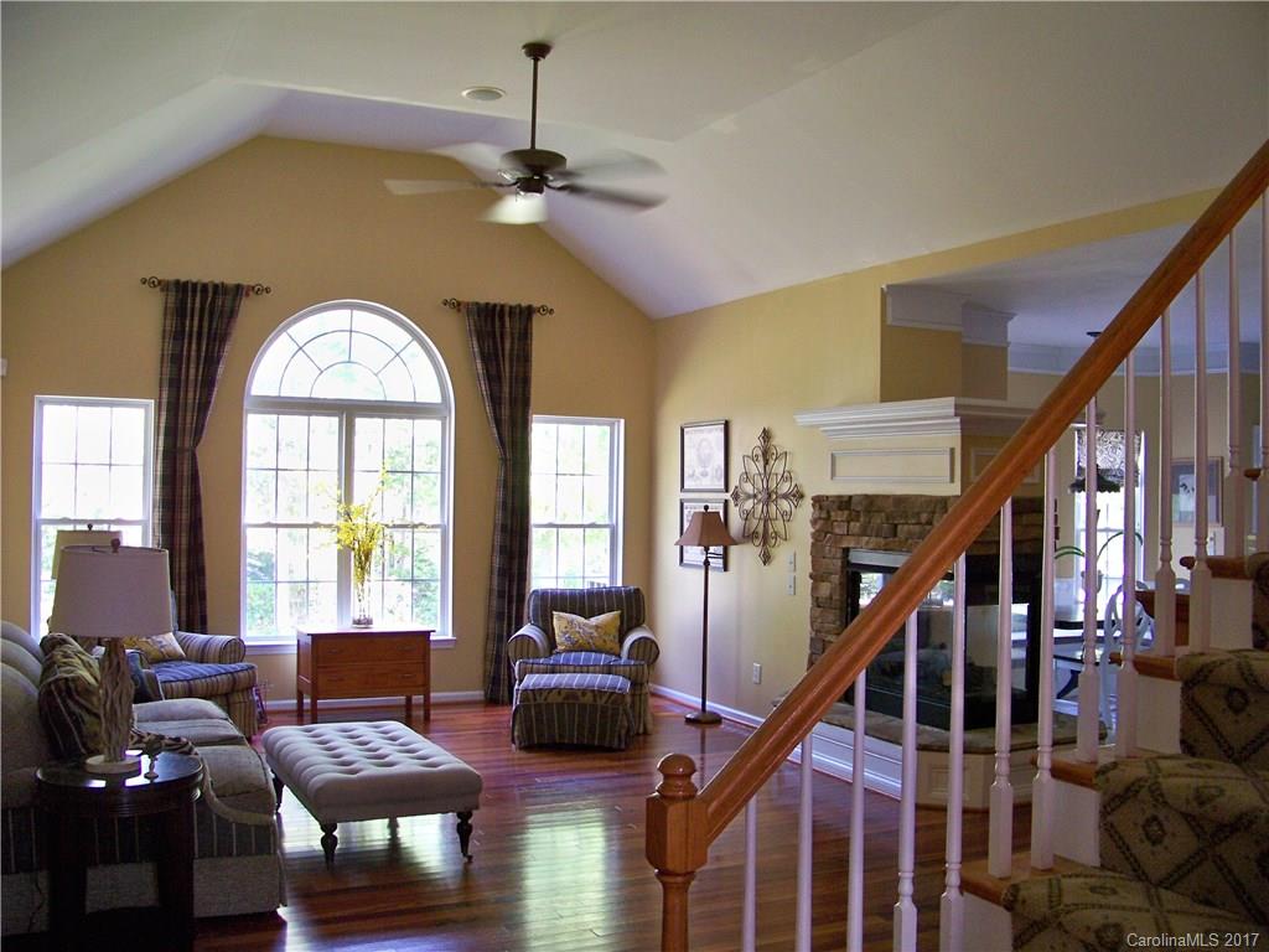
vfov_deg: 42.9
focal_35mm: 33
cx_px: 634
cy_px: 476
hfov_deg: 55.4
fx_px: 1210
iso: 200
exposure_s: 1/30
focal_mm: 5.85
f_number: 2.8
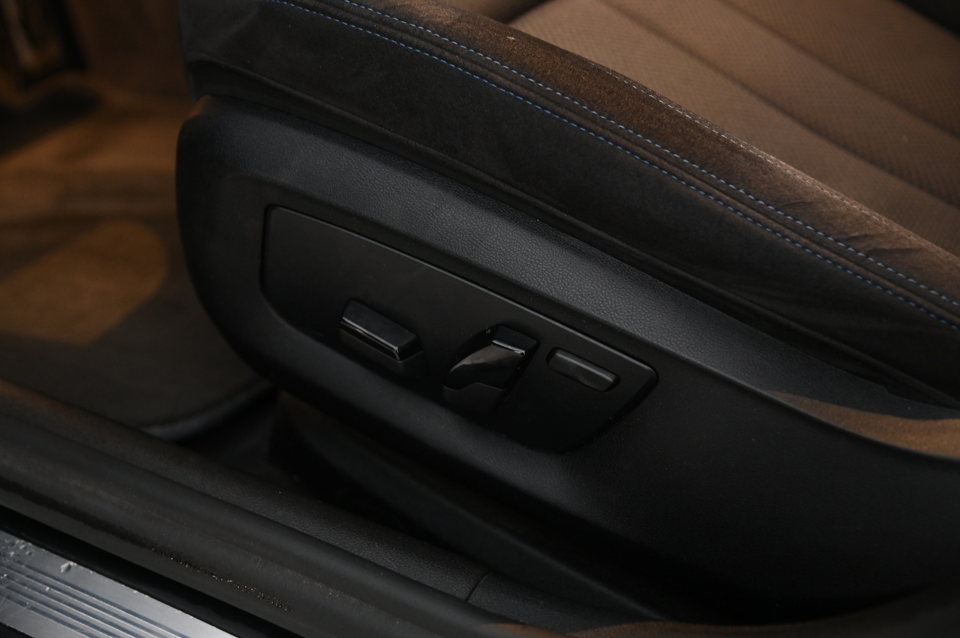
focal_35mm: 50
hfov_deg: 39.6
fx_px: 1332
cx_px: 480
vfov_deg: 26.9
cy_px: 319
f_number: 4
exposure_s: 1/13
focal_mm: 50
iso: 2000
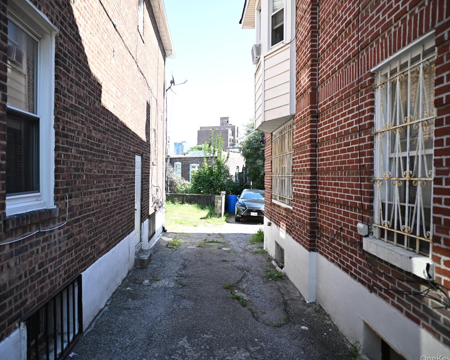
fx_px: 306
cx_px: 199
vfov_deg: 60.9
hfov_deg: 72.3
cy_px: 181
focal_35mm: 23
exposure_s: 1/640
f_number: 2.8
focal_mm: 20
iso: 250
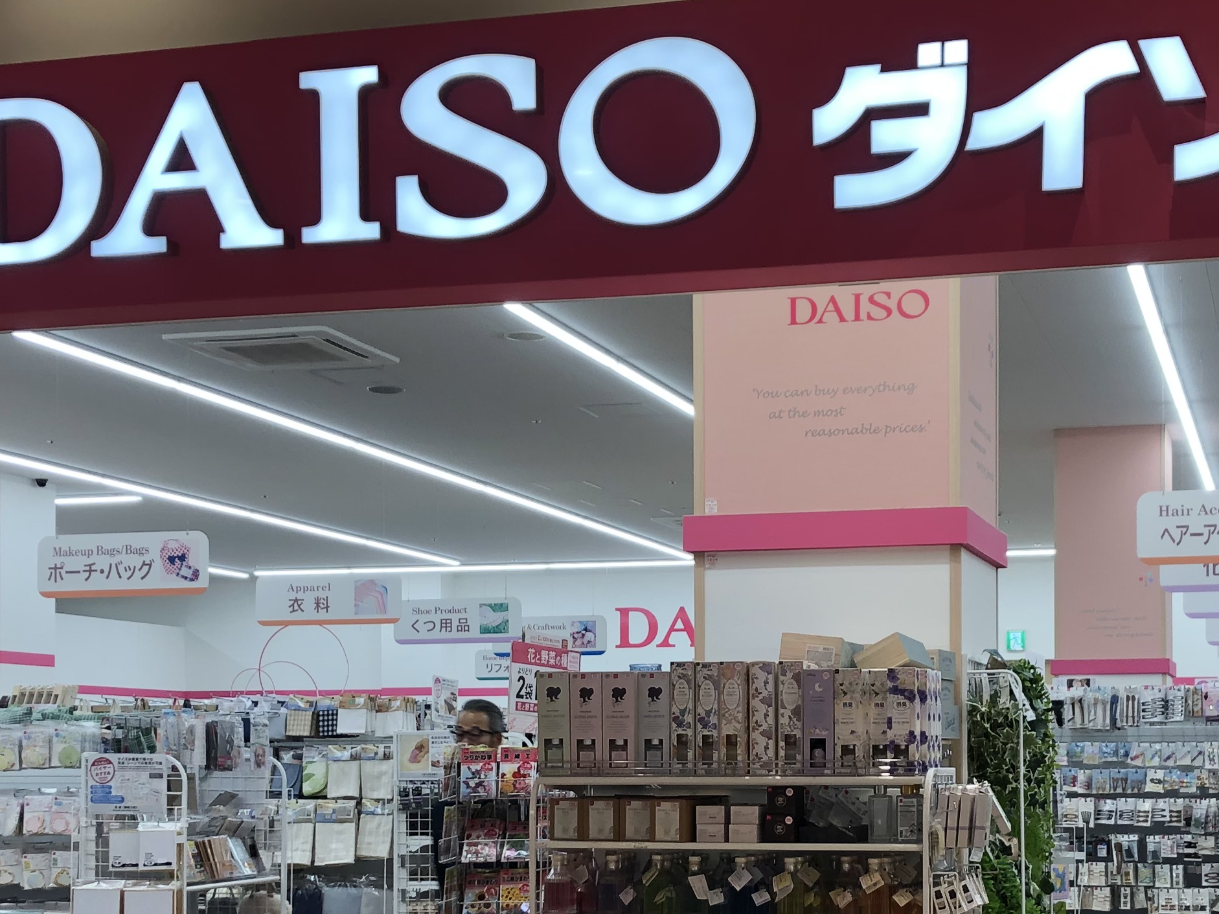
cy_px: 736
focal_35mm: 60
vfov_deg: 24.0
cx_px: 768
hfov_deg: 32.0
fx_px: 2113
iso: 50
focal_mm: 3.99
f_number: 1.8
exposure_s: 1/120
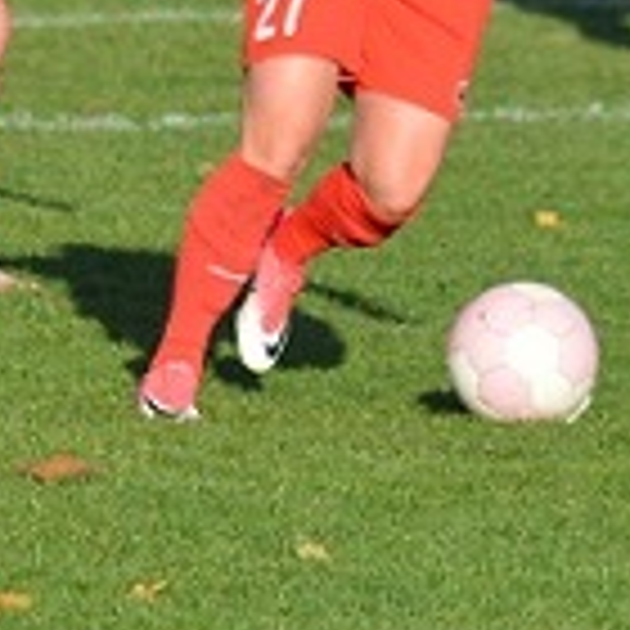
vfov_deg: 1.3
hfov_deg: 1.3
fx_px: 27015
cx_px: 34
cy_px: -130
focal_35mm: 1312
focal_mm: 260
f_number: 7.1
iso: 400
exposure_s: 1/1600
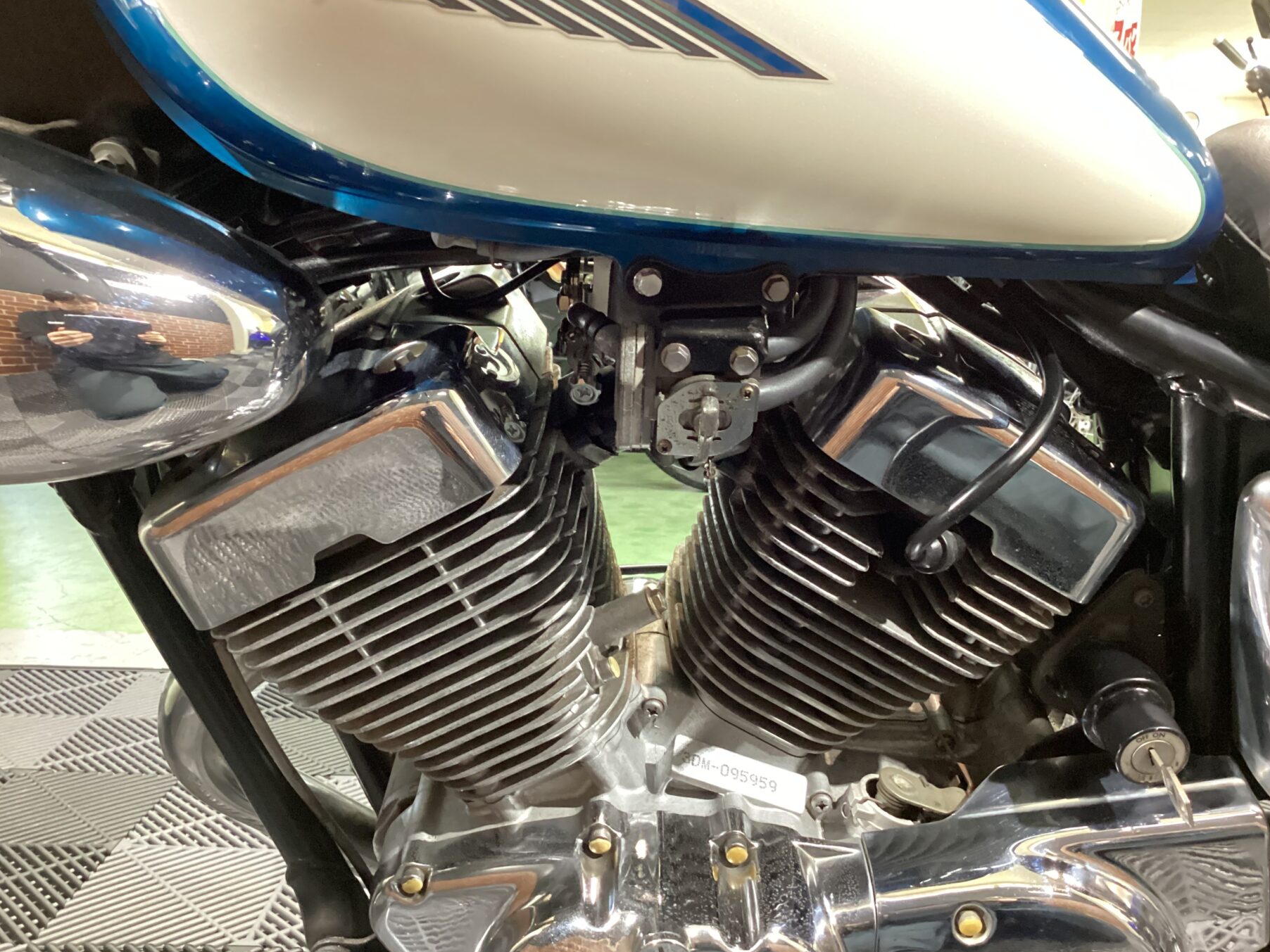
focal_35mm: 33
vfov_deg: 42.9
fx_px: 1211
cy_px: 501
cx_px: 630
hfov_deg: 55.4
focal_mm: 3.3
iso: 640
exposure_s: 1/20
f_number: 2.4
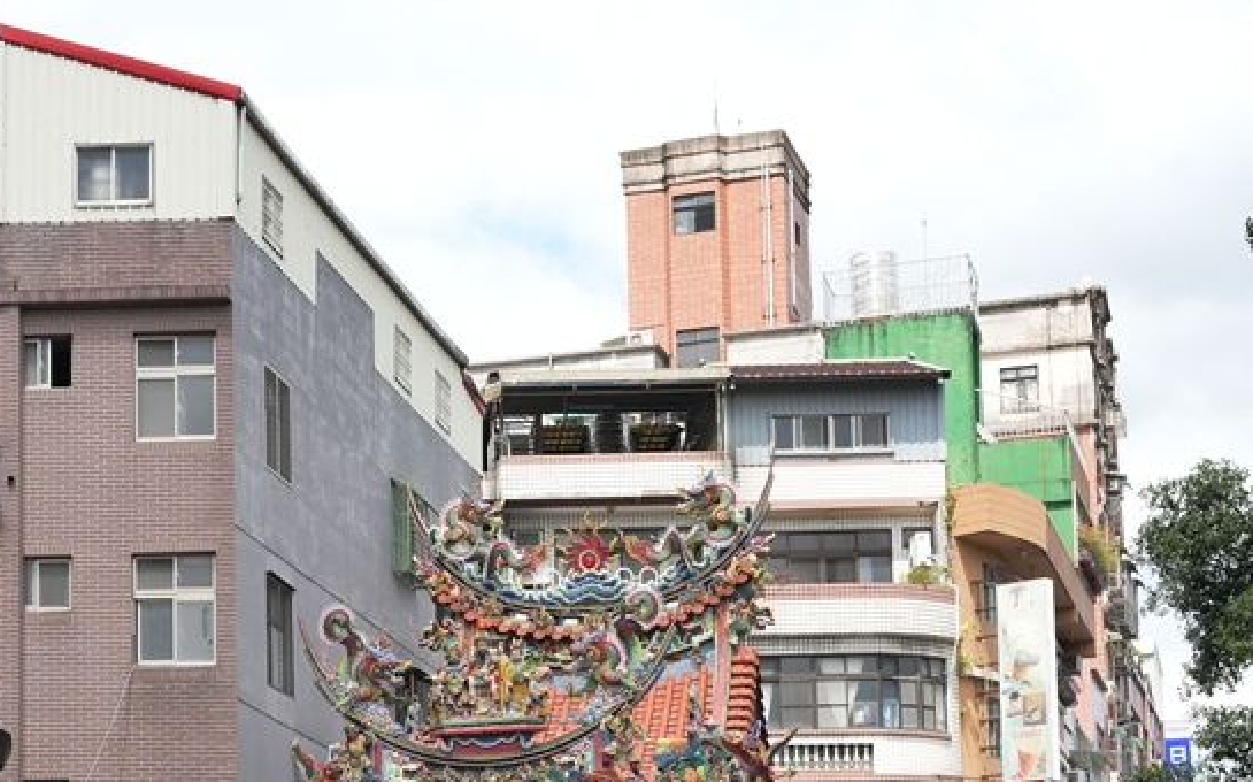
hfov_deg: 21.9
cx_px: 154
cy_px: 733
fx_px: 3166
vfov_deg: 13.9
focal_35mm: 93
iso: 2500
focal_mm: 48.4
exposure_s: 1/4000
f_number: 7.1
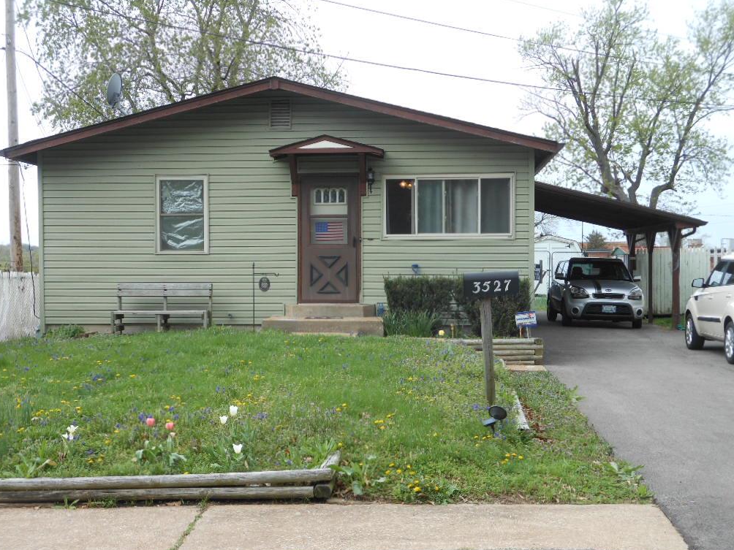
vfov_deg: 28.6
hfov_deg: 37.5
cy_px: 278
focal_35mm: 51
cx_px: 366
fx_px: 1081
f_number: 4
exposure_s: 1/200
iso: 80
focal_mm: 8.9
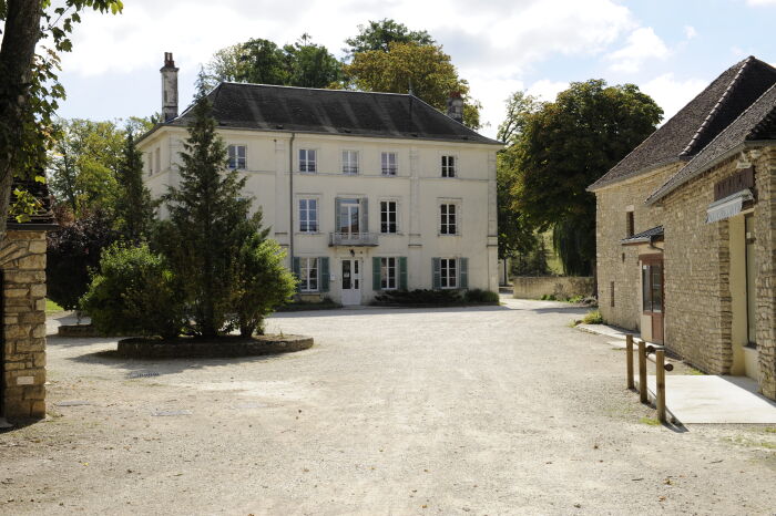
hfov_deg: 41.1
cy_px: 258
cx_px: 388
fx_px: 1034
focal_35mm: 48
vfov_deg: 28.0
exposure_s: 1/400
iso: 200
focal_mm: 48
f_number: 10
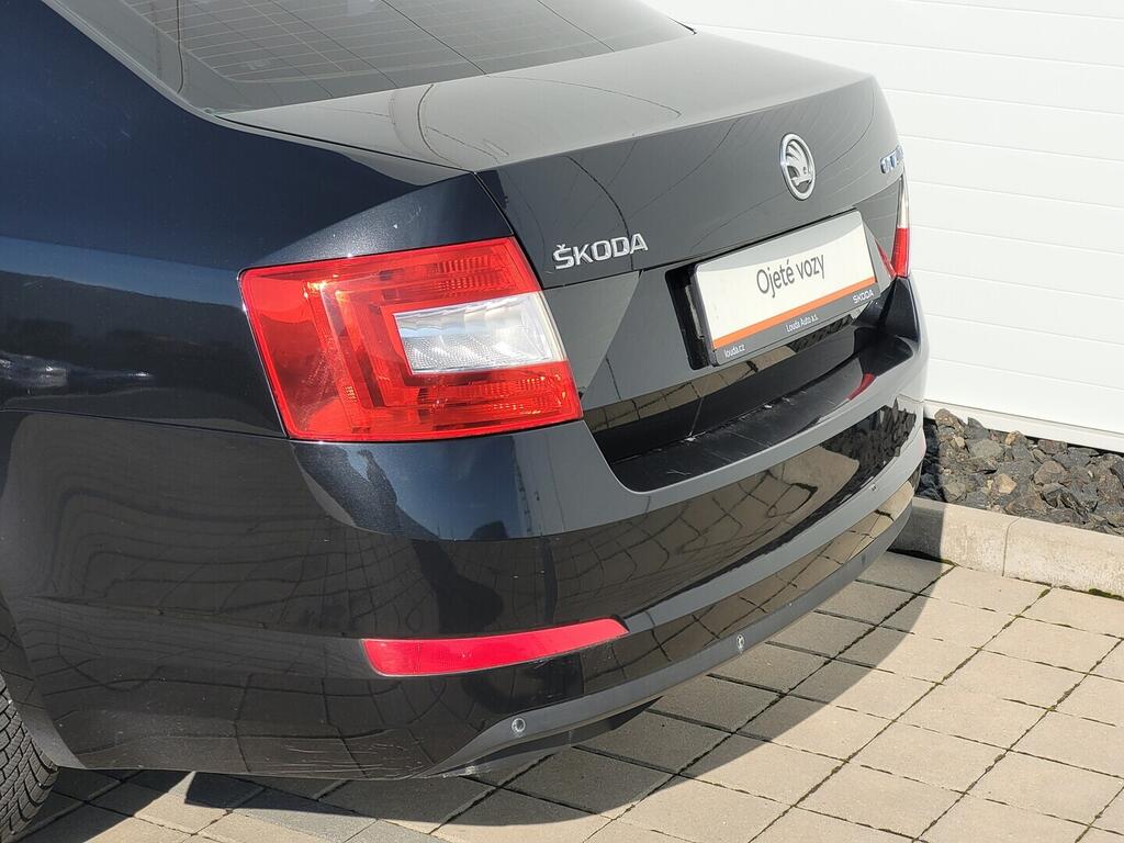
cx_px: 562
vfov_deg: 19.4
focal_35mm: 76
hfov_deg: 25.7
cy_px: 422
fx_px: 2468
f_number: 2.4
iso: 25
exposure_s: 1/1005
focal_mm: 7.12
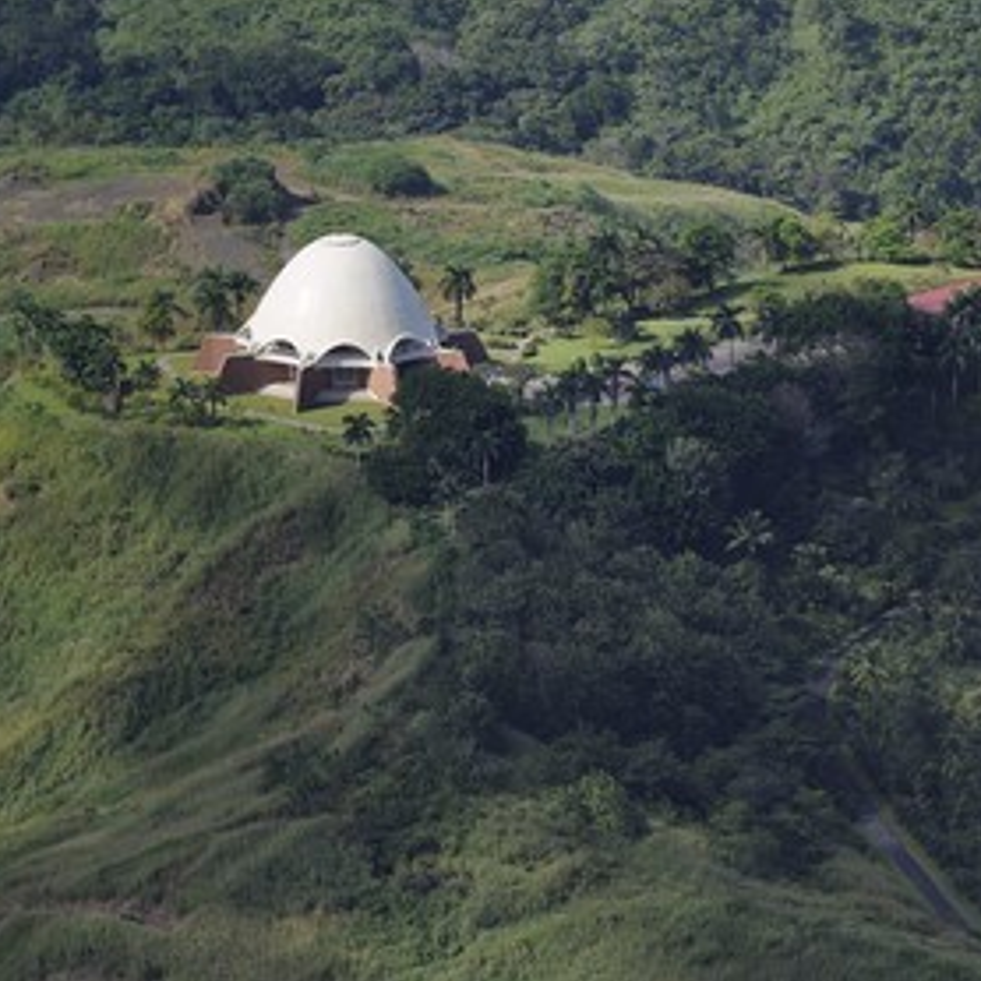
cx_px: 603
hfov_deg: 6.8
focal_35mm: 257
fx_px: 8240
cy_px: 490
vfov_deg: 6.8
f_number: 6.3
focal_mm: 200
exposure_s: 1/800
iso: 200
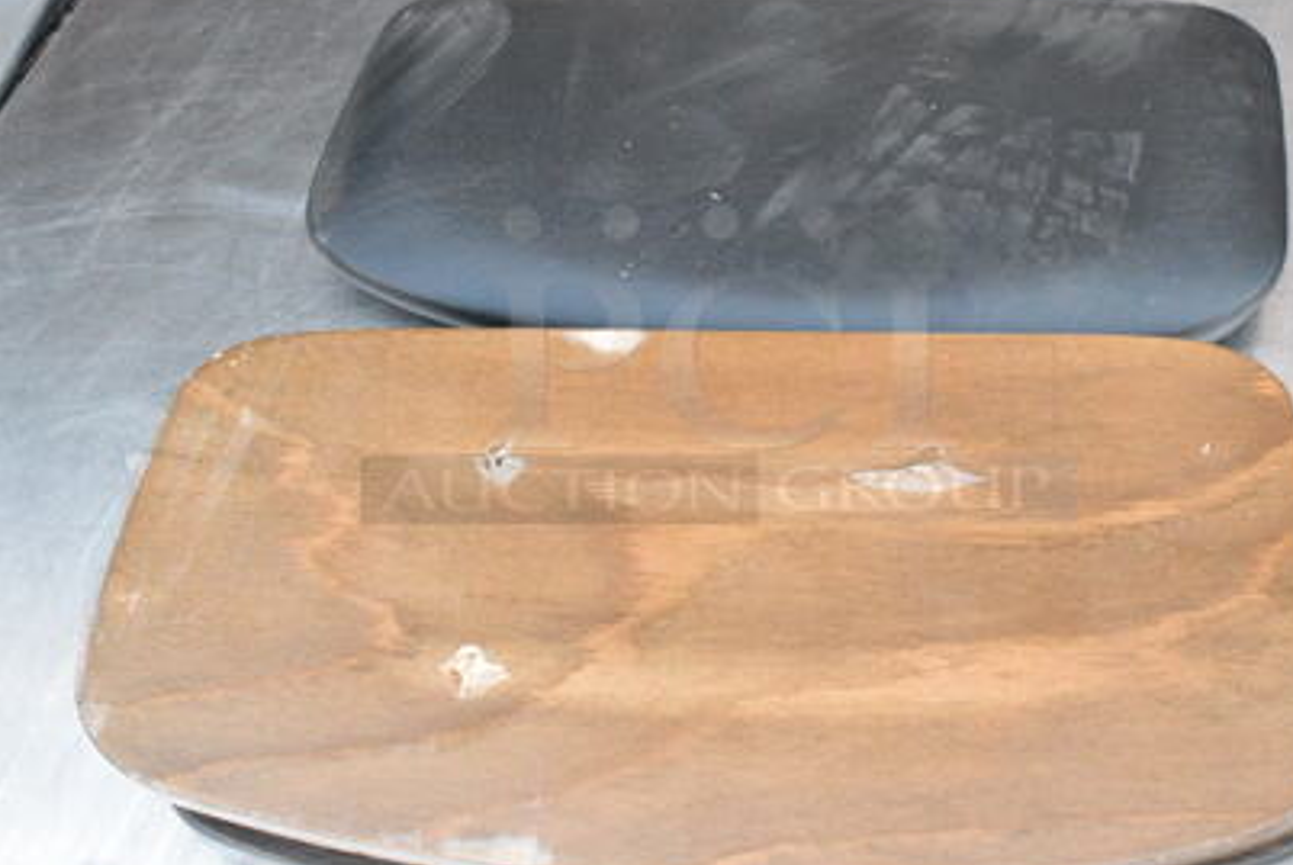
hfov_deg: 47.3
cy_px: 354
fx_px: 1474
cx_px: 720
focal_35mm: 41
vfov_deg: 32.6
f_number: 8
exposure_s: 1/400
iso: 6400
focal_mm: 18
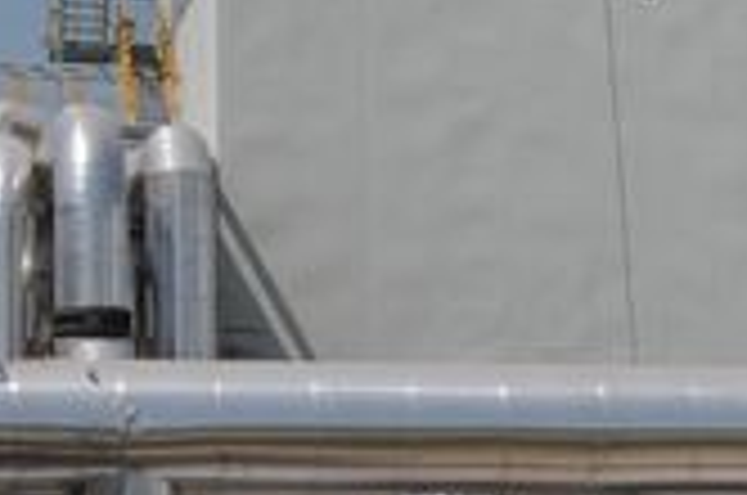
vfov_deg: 7.8
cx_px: 1647
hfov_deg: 10.5
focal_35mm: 174
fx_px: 3604
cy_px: 452
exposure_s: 1/640
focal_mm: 24
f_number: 13
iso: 400
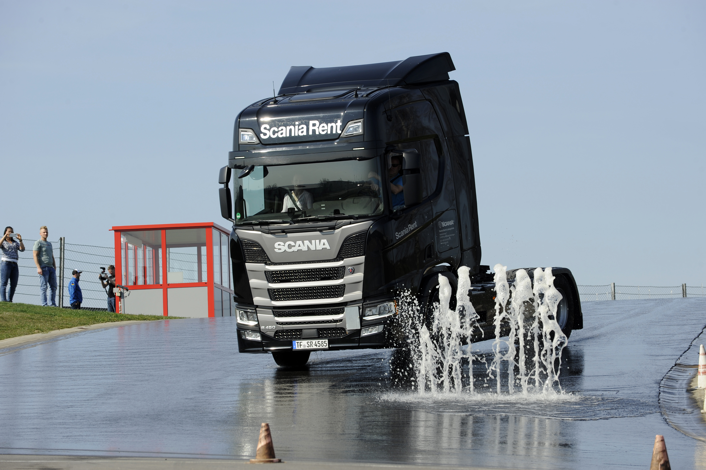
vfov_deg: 6.9
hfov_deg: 10.3
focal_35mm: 200
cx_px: 353
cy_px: 235
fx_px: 3920
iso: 200
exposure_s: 1/400
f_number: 9
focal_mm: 200
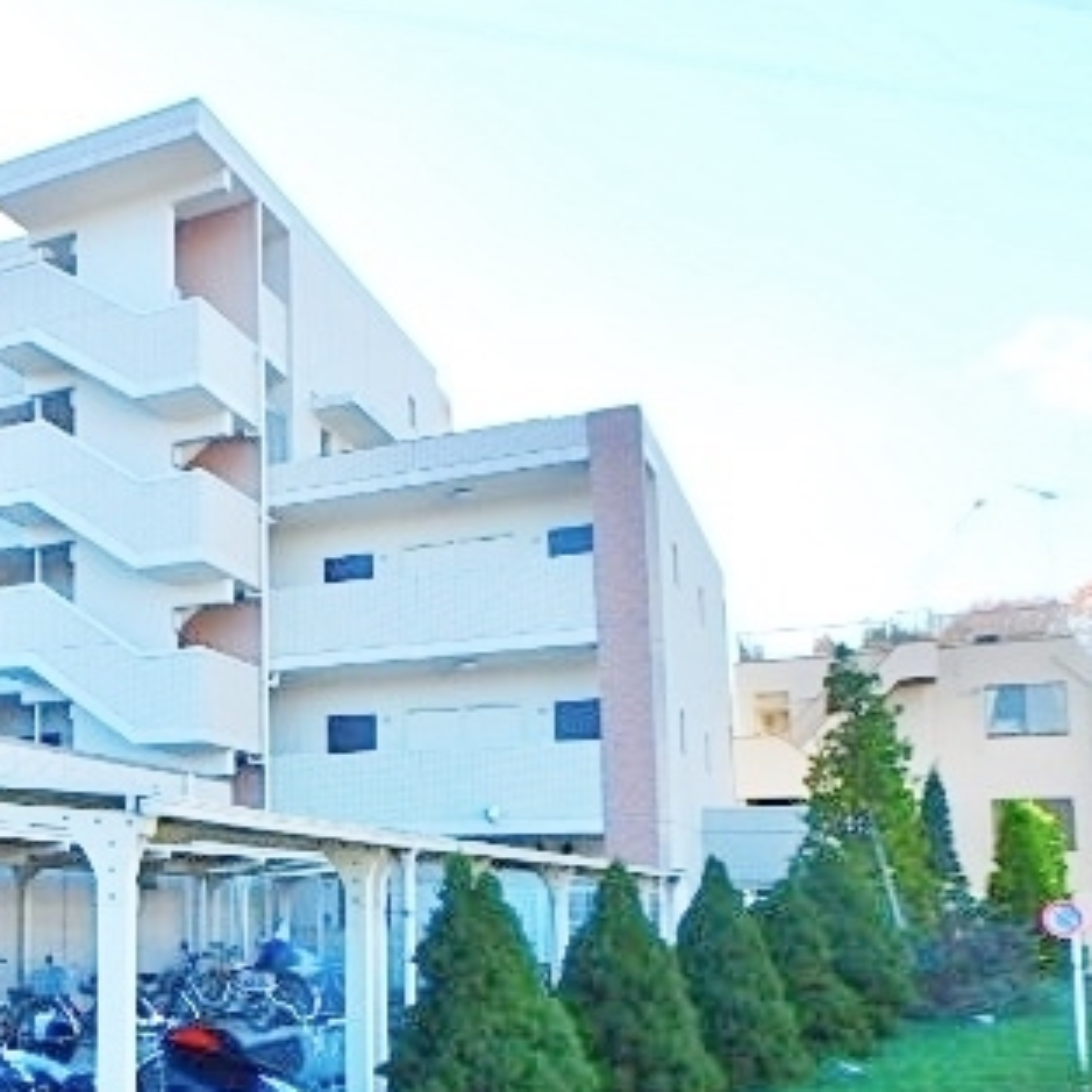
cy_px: 778
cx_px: 7
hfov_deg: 39.0
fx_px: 1356
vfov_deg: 42.9
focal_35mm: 38
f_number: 3.5
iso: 125
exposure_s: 1/500
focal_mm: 3.7
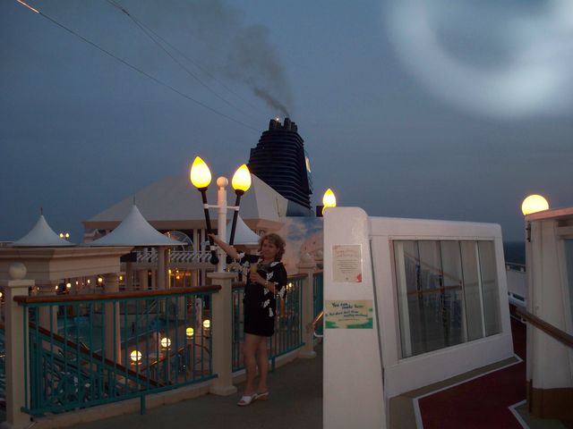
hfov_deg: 50.1
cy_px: 214
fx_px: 612
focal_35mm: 37
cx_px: 286
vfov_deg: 38.7
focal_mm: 7.9
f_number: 3.4
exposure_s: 1/40
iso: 200
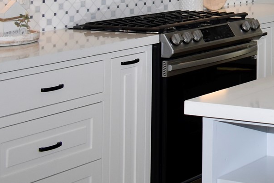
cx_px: 423
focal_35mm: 97
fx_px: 738
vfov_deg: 13.0
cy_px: -121
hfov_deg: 18.4
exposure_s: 1/200
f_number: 5
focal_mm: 18
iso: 220
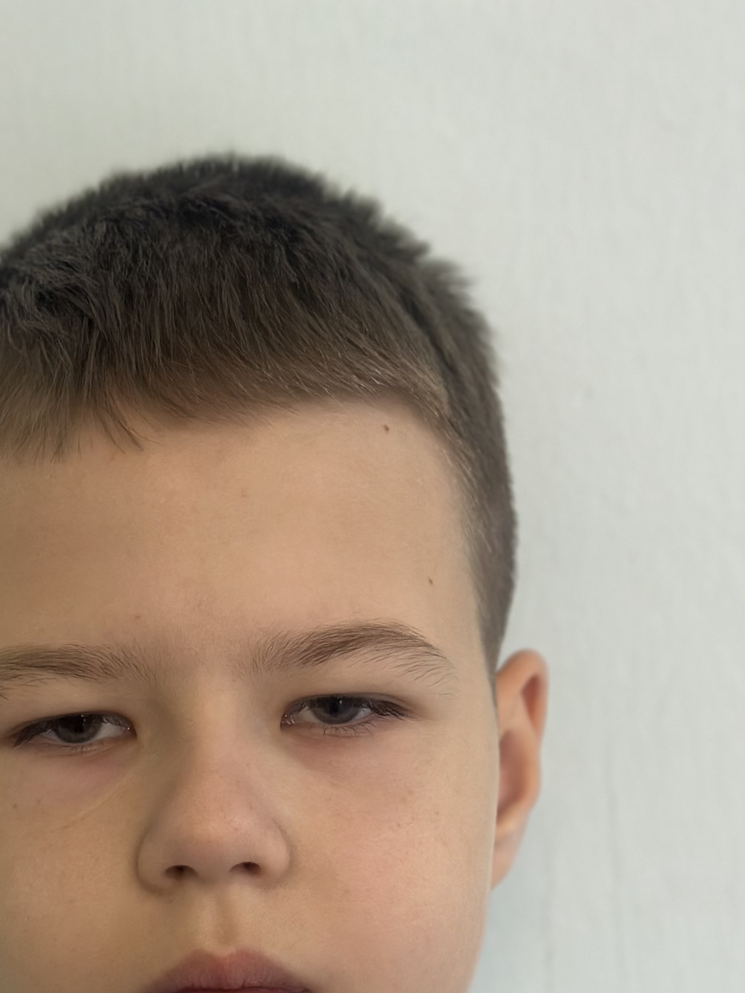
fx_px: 2582
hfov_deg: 16.4
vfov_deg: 21.4
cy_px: 830
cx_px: 273
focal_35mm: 90
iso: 200
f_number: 1.78
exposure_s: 1/50
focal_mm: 6.86
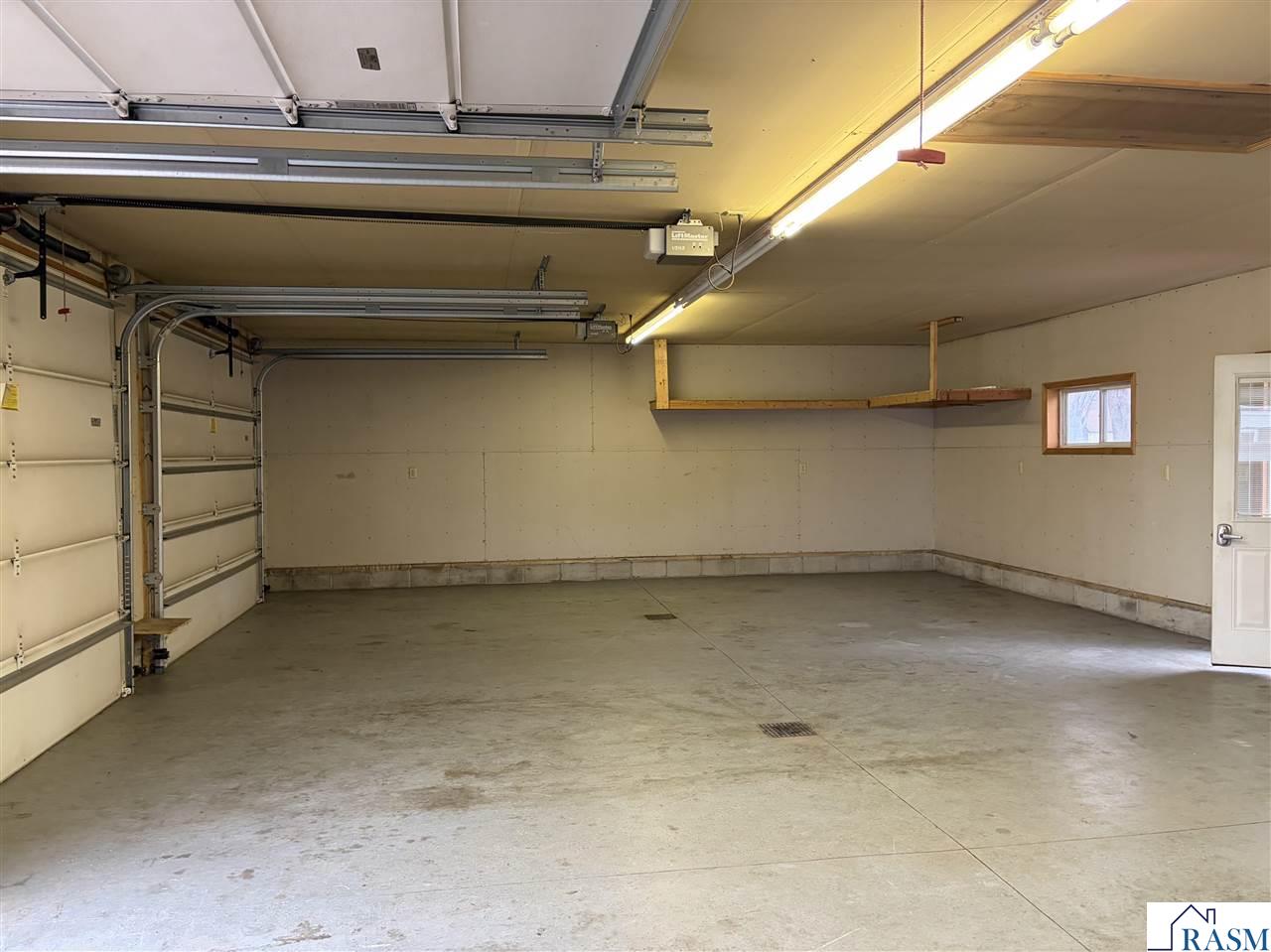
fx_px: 954
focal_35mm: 26
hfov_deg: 67.3
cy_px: 476
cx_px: 636
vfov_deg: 53.0
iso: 200
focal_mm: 5.96
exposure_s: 1/60
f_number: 1.6
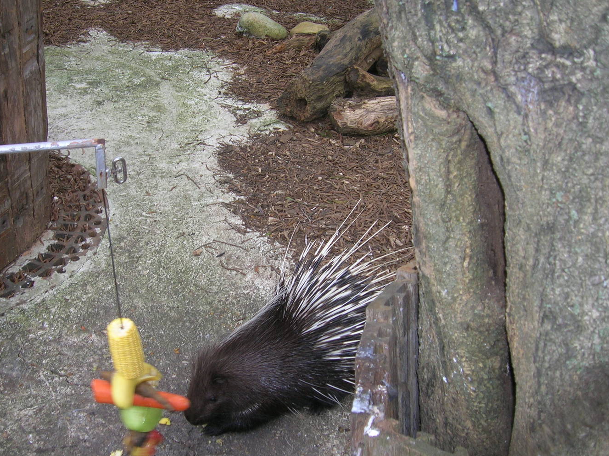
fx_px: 721
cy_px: 257
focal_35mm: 41
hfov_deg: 45.7
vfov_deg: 35.1
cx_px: 261
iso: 50
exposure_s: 1/30
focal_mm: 5.7
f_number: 2.9
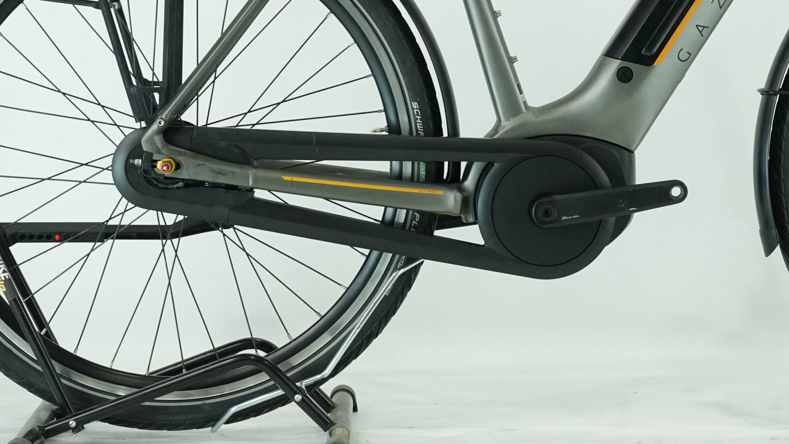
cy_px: -2
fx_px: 2552
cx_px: 587
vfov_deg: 9.9
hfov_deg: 17.5
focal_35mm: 122
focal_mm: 65
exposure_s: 1/200
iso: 2500
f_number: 8
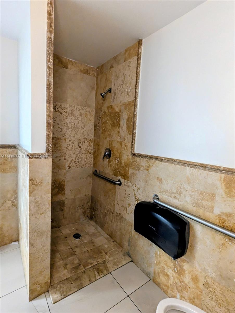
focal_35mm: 16
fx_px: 145
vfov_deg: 94.4
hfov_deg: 78.2
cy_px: 156
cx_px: 118
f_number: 2.2
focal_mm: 2.35
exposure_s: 1/30
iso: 670
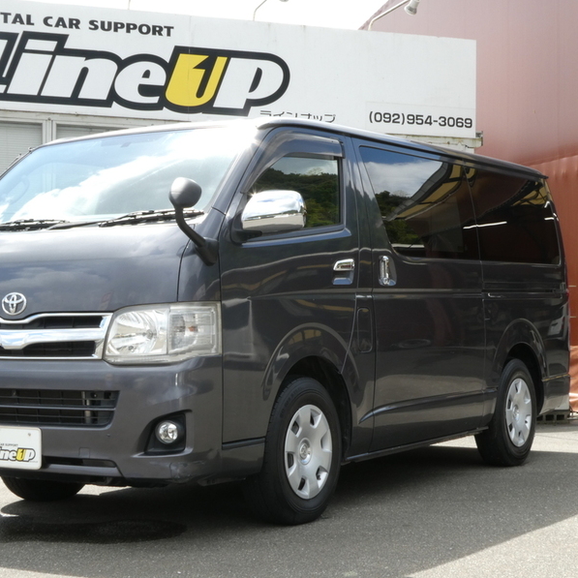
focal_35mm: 64
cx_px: 230
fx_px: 1209
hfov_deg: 26.8
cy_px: 289
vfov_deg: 26.9
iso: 80
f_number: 8
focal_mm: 9.6
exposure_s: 1/80
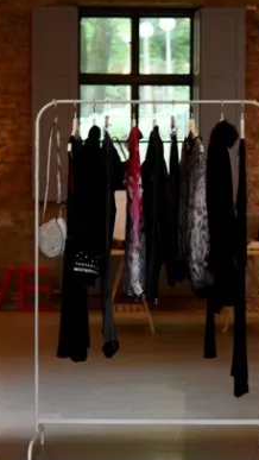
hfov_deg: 16.8
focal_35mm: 72
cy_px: 238
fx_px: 878
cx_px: 139
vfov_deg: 29.3
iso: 1250
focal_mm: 35
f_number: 2
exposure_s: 1/200
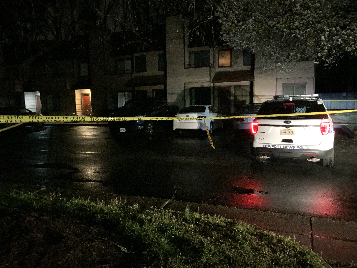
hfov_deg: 61.7
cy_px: 134
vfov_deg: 48.2
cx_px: 178
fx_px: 299
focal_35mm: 29
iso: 800
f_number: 1.8
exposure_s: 1/15
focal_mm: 3
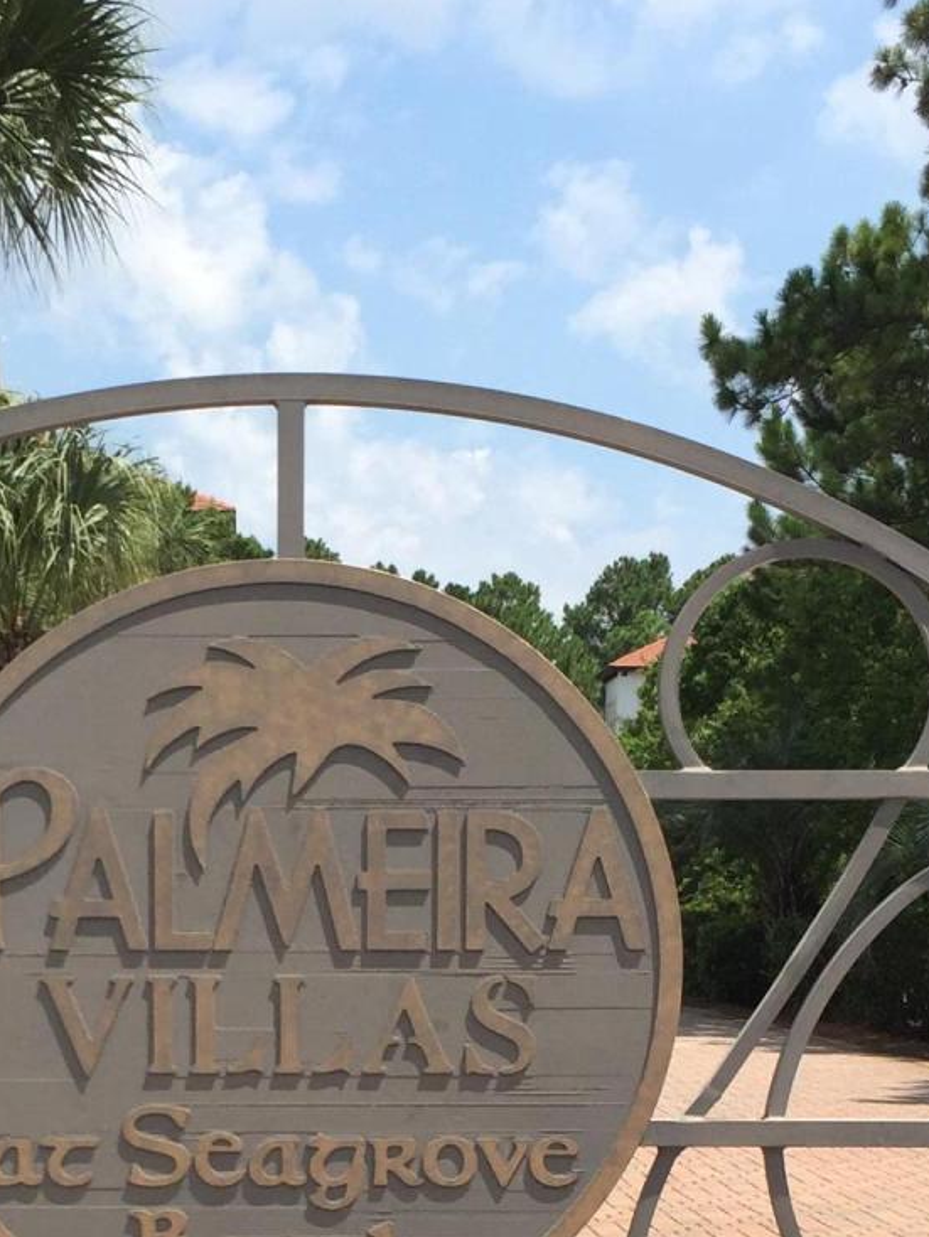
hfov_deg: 18.5
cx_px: 223
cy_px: 1198
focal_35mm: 79
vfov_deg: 23.8
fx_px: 2825
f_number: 2.2
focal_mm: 4.15
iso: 32
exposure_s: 1/1980
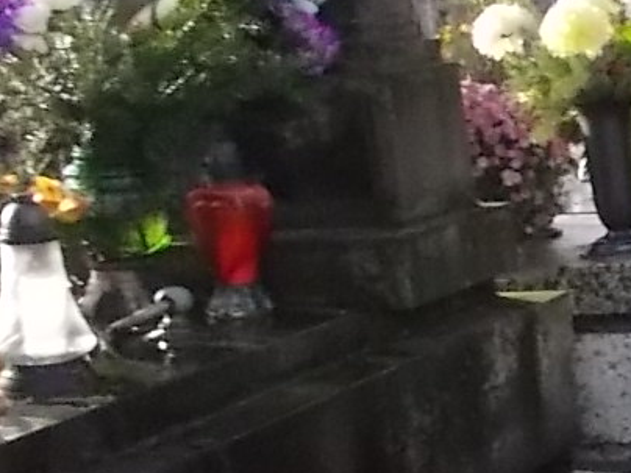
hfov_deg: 15.6
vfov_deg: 14.3
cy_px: 333
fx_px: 1878
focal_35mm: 103
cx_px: 1223
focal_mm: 4.6
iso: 400
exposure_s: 1/125
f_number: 8
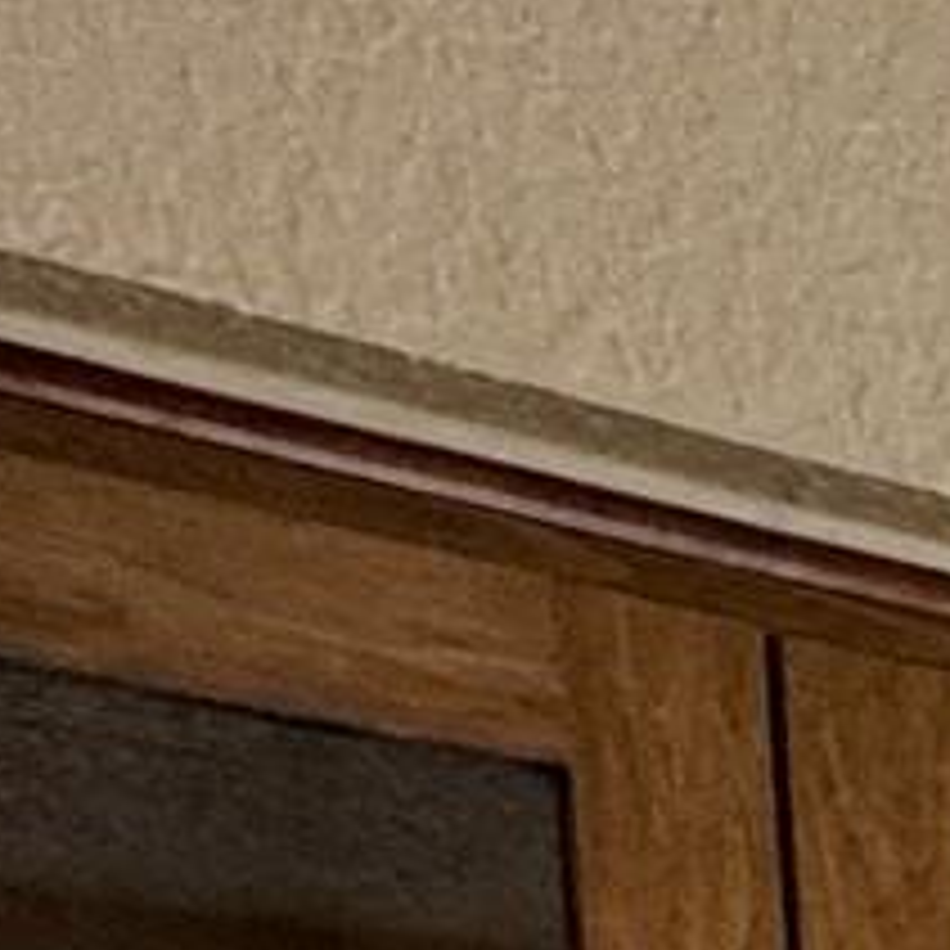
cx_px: 3098
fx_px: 3726
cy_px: 2328
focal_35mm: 120
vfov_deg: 11.7
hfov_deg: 9.8
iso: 200
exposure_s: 1/120
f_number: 2.2
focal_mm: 2.22
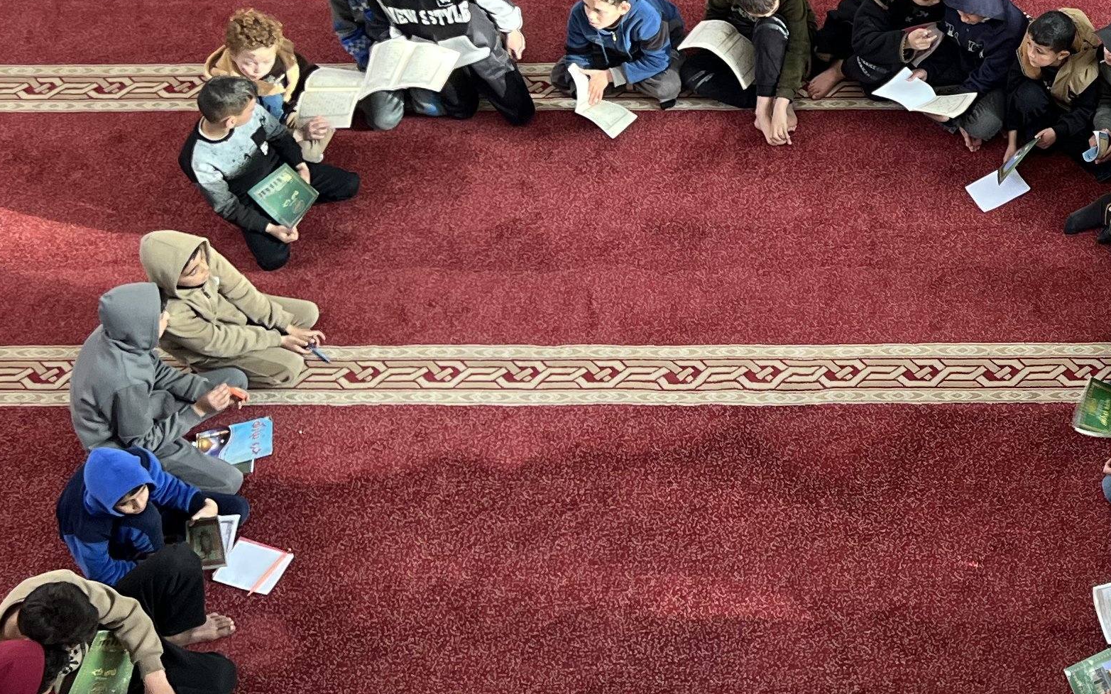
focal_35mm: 71
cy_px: 53
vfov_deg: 18.0
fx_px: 2150
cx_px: 1166
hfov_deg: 27.0
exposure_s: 1/60
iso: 160
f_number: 1.5
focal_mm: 5.7
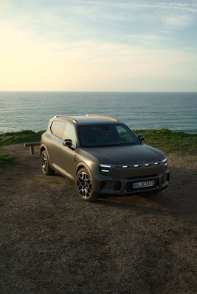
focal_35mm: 40
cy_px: 147
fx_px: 328
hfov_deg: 33.4
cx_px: 98
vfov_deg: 48.4
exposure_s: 1/100
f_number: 14
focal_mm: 40
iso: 100
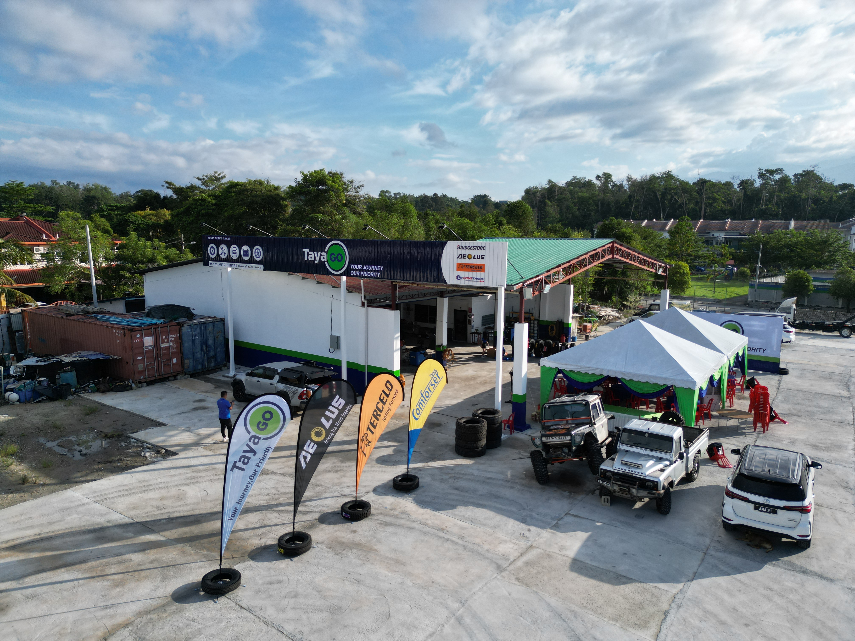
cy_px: 320
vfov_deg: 56.8
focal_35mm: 24
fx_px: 593
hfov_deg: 71.6
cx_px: 428
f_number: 1.7
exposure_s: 1/3000
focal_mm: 6.72
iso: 130
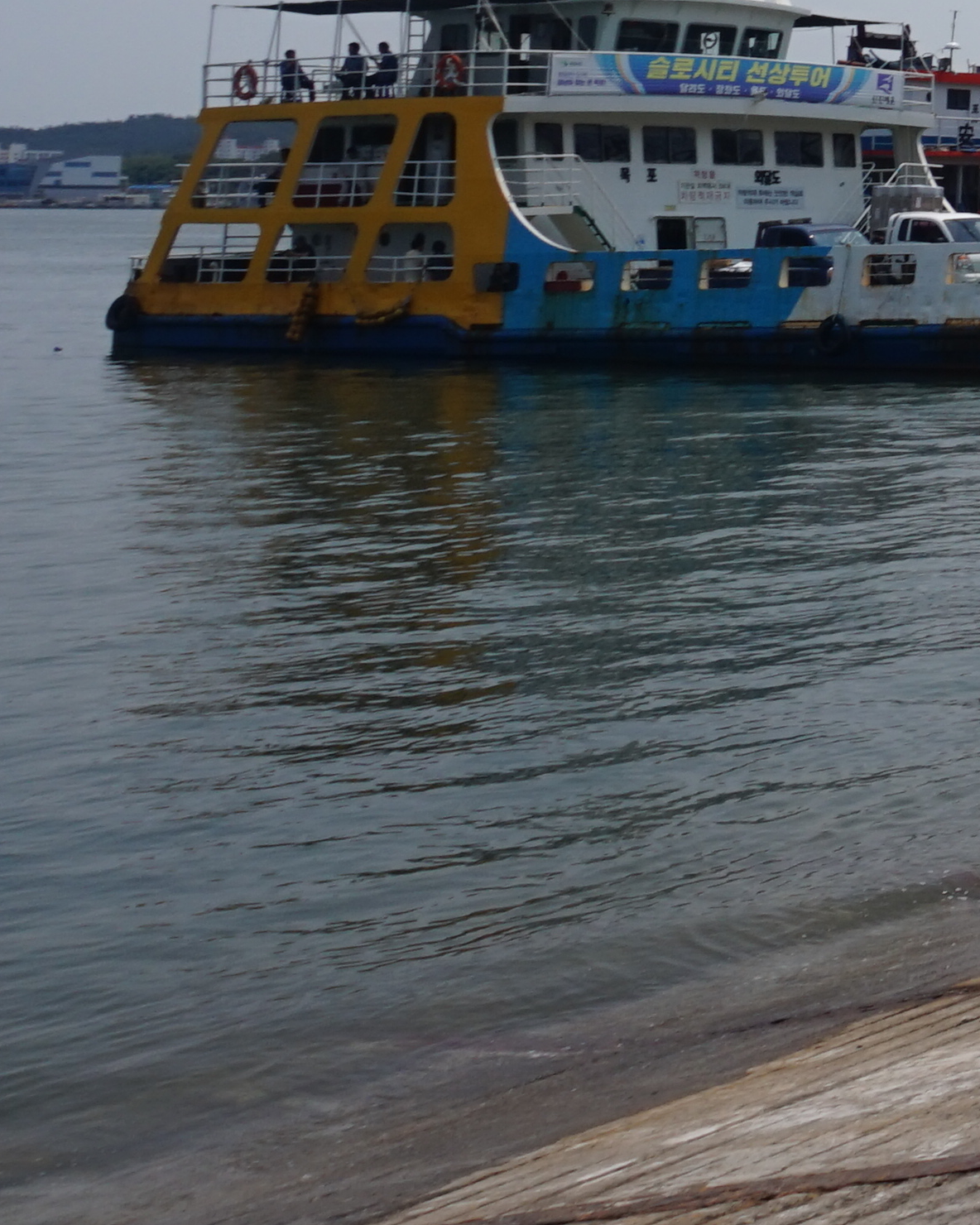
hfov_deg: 14.1
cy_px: -150
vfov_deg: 21.7
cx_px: 2193
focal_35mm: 83
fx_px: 3009
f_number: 14
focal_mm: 16
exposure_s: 1/160
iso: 100
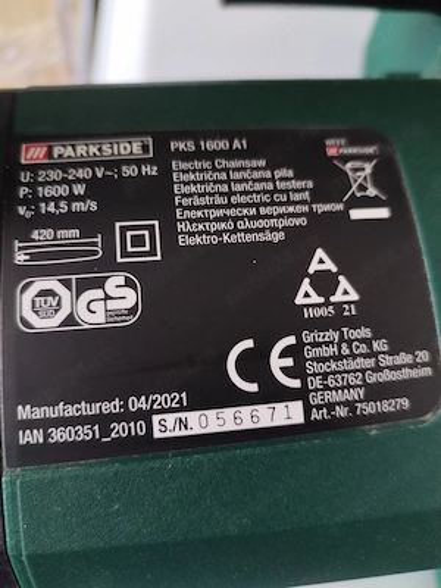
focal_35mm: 29
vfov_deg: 61.7
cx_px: 220
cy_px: 294
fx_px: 493
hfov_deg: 48.2
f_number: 1.8
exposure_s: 1/24
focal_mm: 4.75
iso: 579
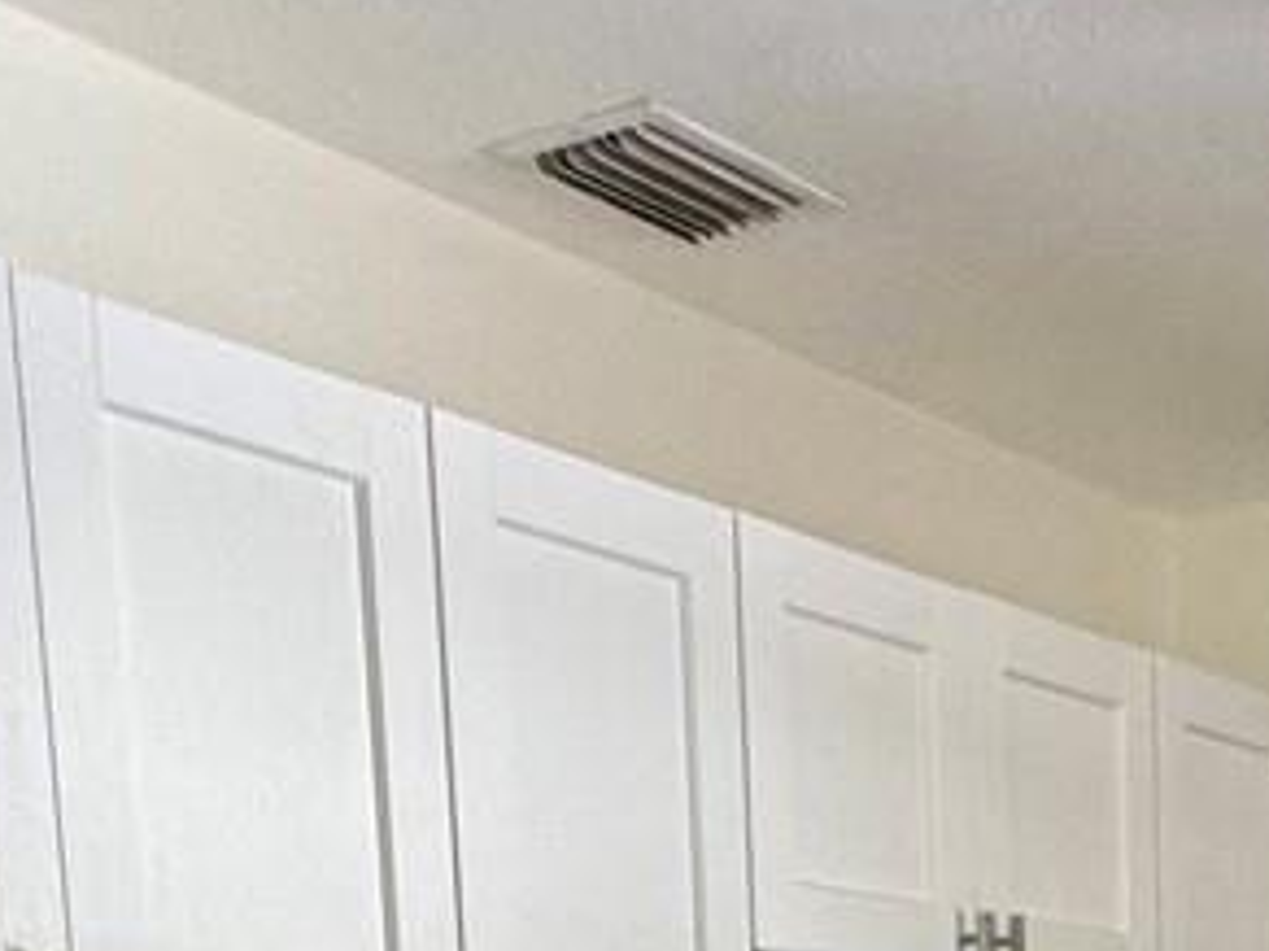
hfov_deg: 24.5
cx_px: 1195
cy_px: 1793
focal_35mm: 77
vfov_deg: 15.8
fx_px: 2822
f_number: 2.2
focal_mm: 2.22
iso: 80
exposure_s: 1/99
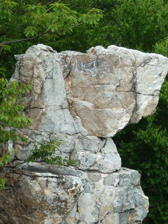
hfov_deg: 16.8
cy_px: 169
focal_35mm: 88
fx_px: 570
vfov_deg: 22.1
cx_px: 103
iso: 100
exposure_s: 1/125
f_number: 4
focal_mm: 9.7
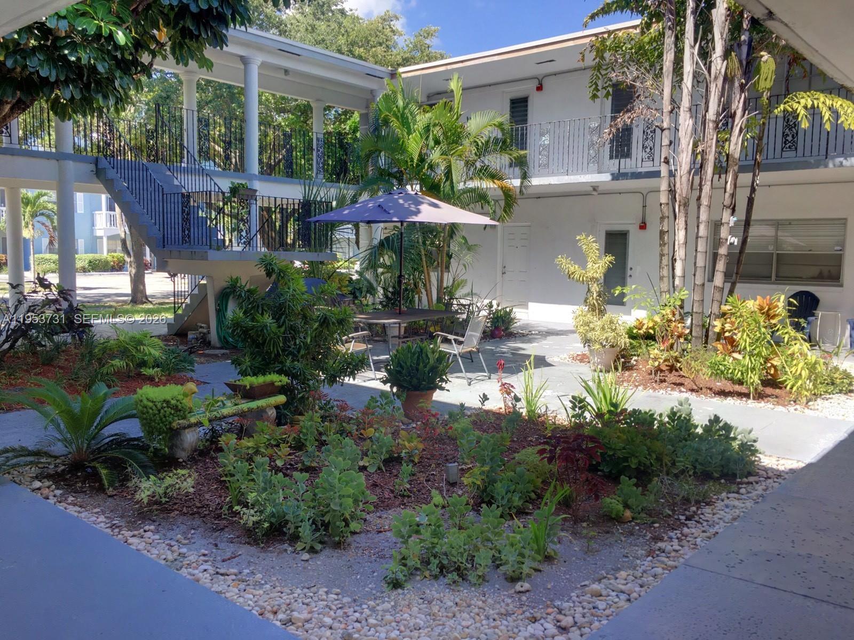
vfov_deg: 48.2
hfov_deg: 61.7
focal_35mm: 29
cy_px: 320
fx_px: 715
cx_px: 427
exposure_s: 1/578
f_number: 2.2
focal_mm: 4.15
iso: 25
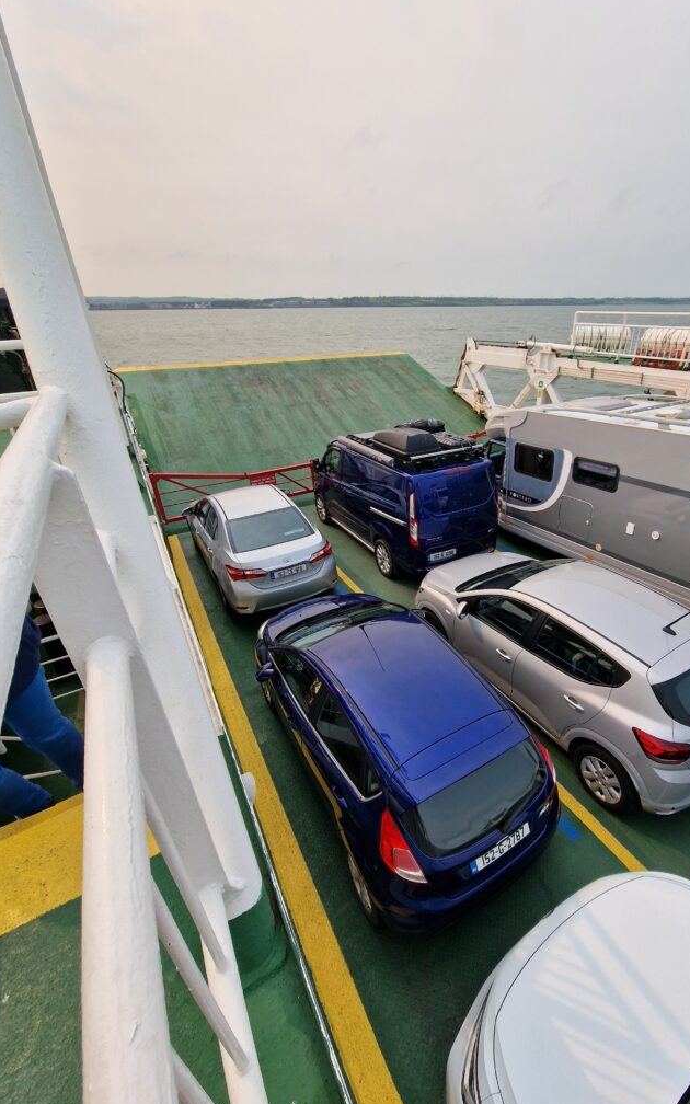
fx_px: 421
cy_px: 550
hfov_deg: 77.7
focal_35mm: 14
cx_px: 417
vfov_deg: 105.3
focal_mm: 2.2
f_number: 2.2
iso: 50
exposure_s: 1/2200
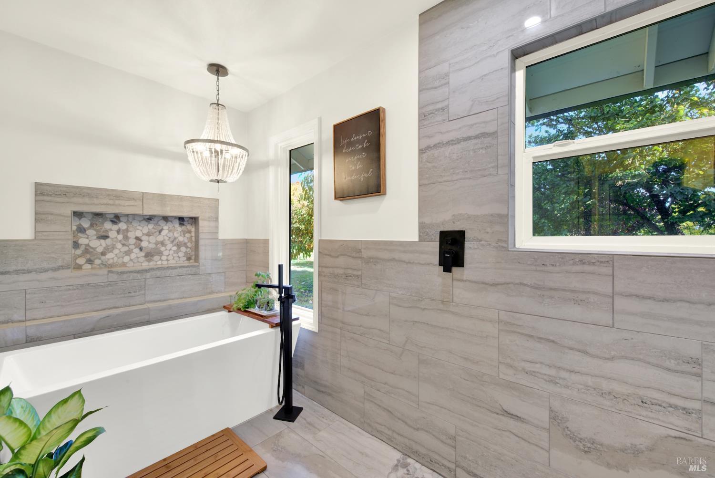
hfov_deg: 104.2
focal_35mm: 14
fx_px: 278
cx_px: 358
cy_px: 239
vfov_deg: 81.3
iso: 100
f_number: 14
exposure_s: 1/2
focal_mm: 14
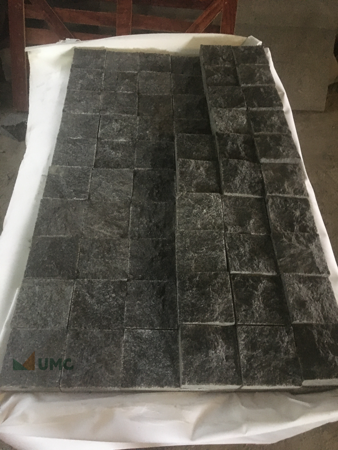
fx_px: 377
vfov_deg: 61.7
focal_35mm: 29
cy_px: 225
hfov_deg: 48.2
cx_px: 169
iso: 320
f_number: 2.2
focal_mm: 4.15
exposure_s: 1/17
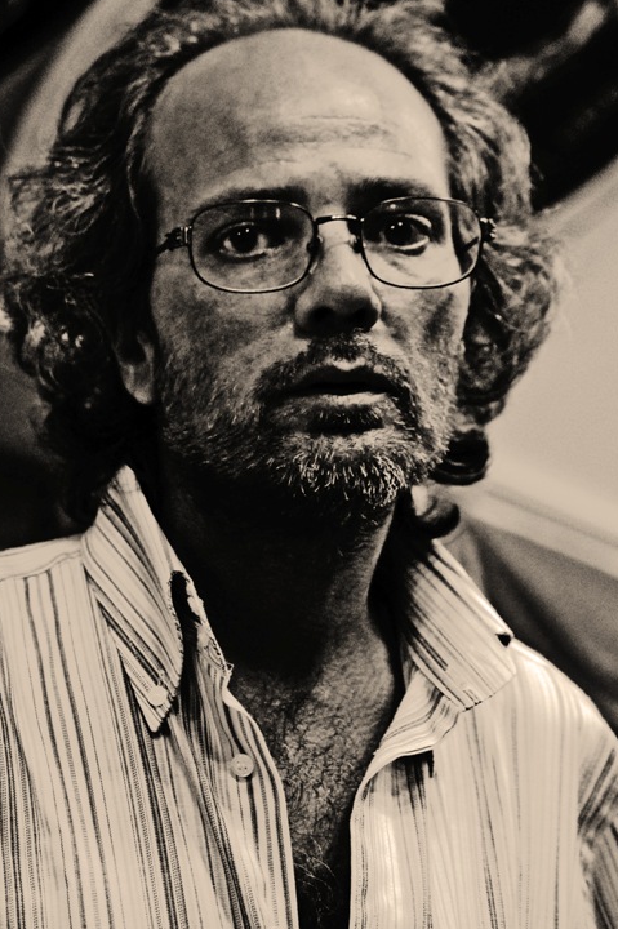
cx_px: 304
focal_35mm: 100
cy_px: 466
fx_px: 2579
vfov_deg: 20.4
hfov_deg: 13.7
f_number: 5
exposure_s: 1/20
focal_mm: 60
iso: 1600
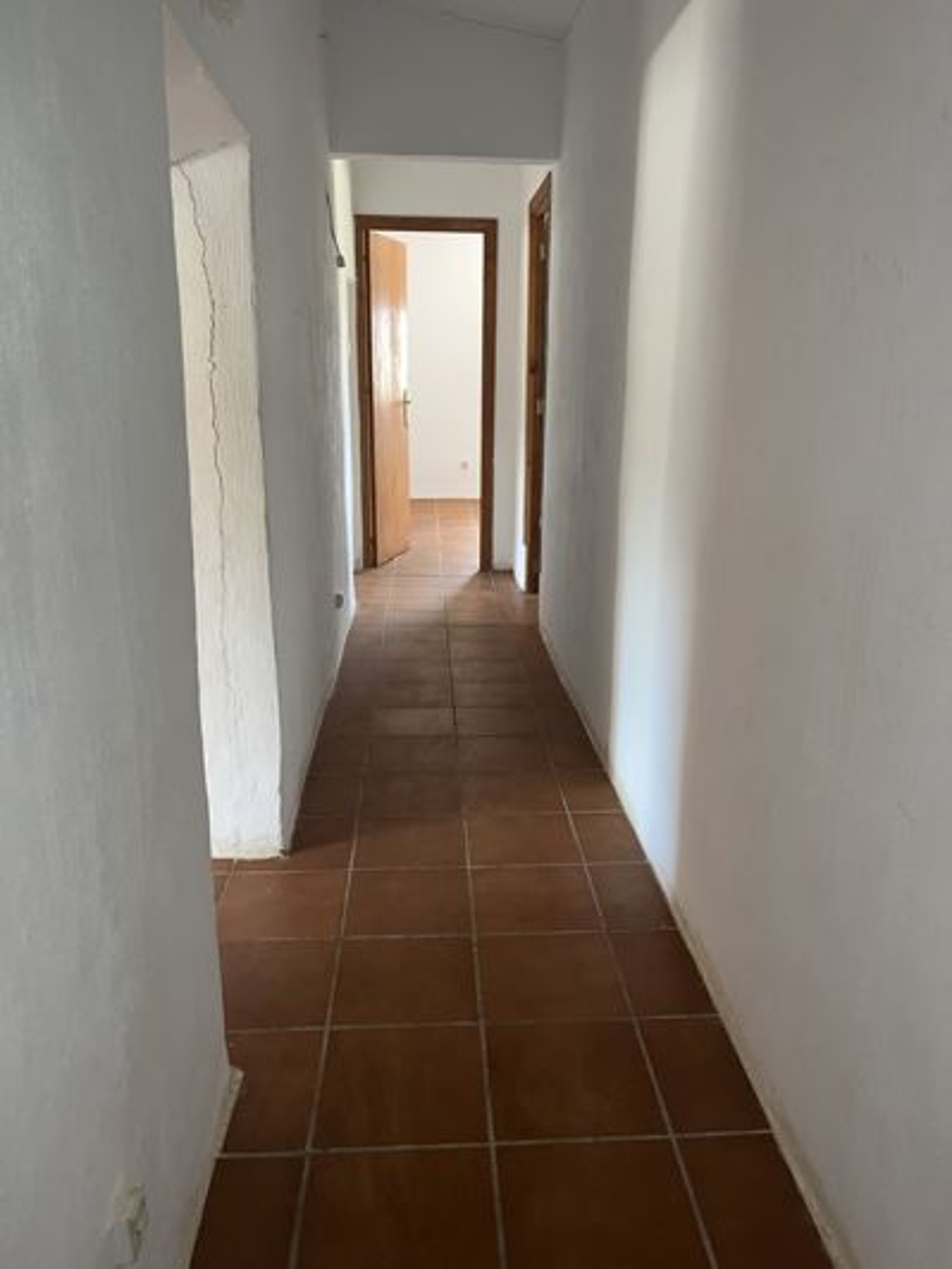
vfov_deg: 67.3
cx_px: 476
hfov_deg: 53.1
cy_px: 634
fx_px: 953
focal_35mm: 26
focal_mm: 5.1
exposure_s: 1/33
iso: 50
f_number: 1.6
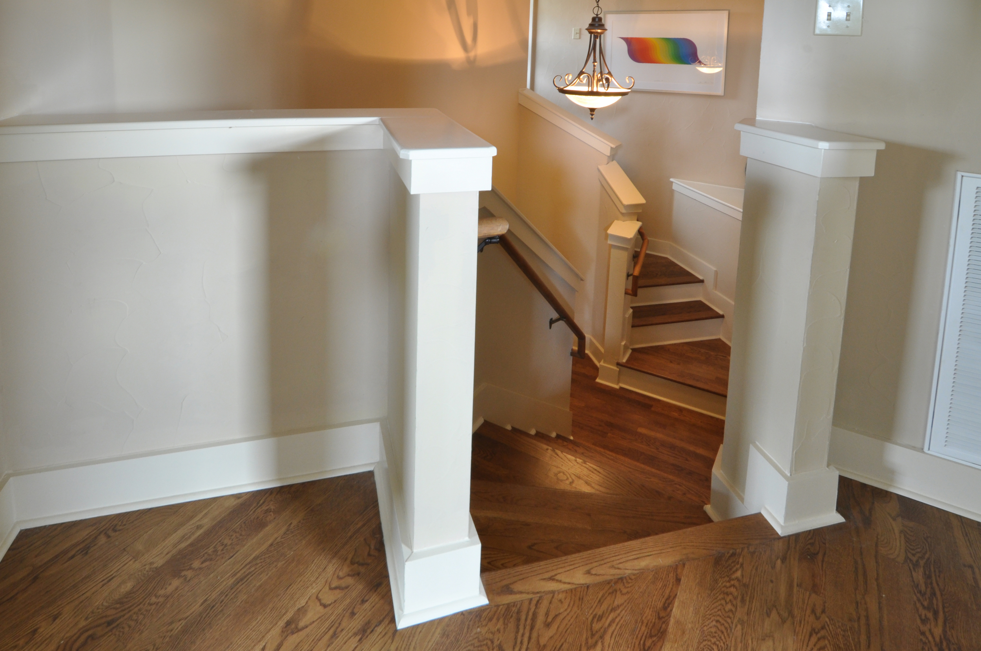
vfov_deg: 67.2
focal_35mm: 18
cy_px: 326
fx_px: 490
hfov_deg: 90.1
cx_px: 490
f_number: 11
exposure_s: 2
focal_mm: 12
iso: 400
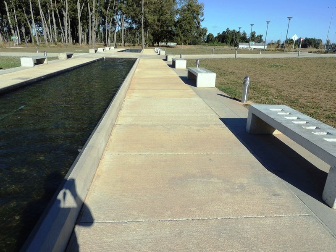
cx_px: 168
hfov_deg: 71.6
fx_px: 233
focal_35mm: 24
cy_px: 126
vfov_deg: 56.8
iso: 100
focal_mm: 4.3
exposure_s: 1/1250
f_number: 4.2
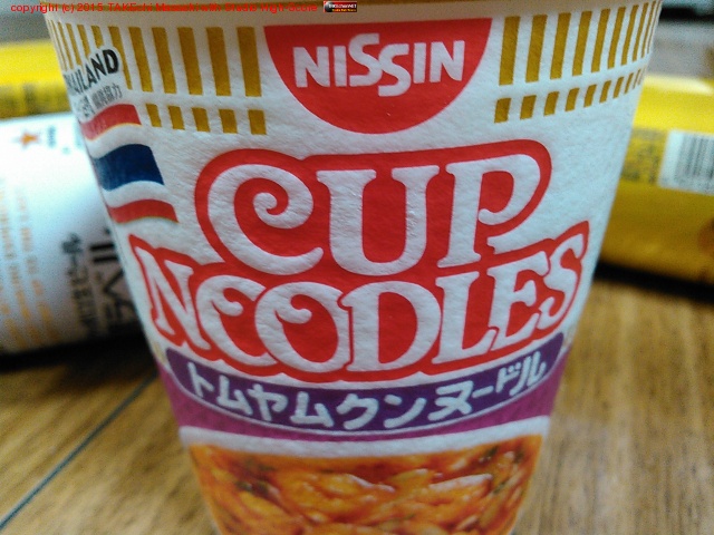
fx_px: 619
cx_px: 357
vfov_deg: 46.8
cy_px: 268
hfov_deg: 60.0
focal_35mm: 30
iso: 640
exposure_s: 1/15.1
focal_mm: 4
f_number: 2.4
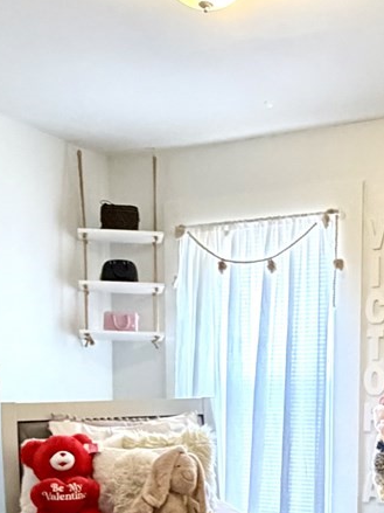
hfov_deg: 29.4
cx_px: 264
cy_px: 437
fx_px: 725
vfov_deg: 37.0
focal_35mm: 49
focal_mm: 2.22
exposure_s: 1/60
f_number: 2.2
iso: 640
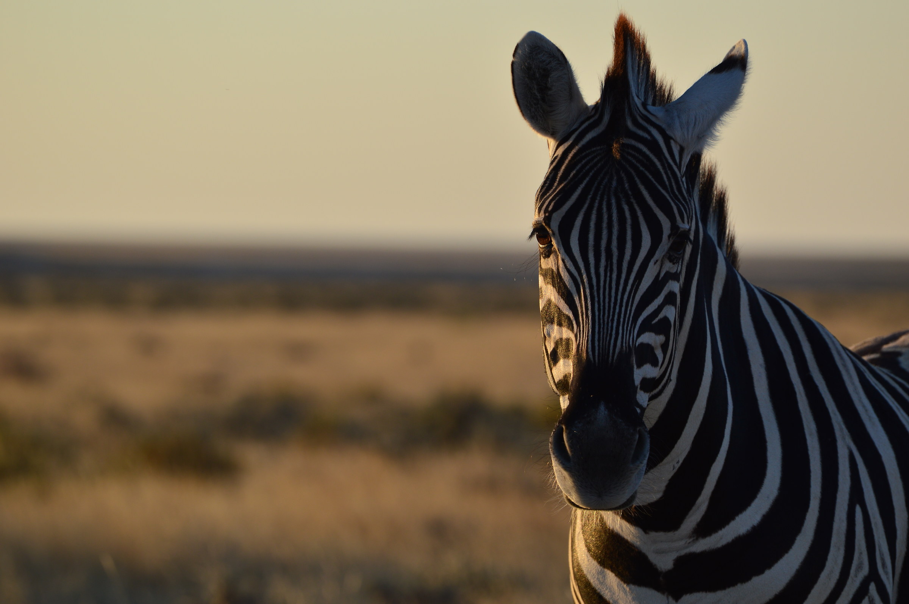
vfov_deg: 4.2
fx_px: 8324
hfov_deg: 6.3
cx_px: 454
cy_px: 302
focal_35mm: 330
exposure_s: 1/400
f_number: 5.3
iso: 100
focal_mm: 220
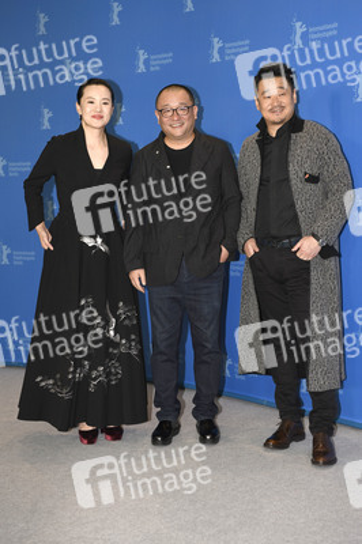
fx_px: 831
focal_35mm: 55
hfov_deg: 24.6
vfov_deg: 36.3
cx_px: 181
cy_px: 272
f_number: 3.5
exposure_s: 1/400
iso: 800
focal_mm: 55
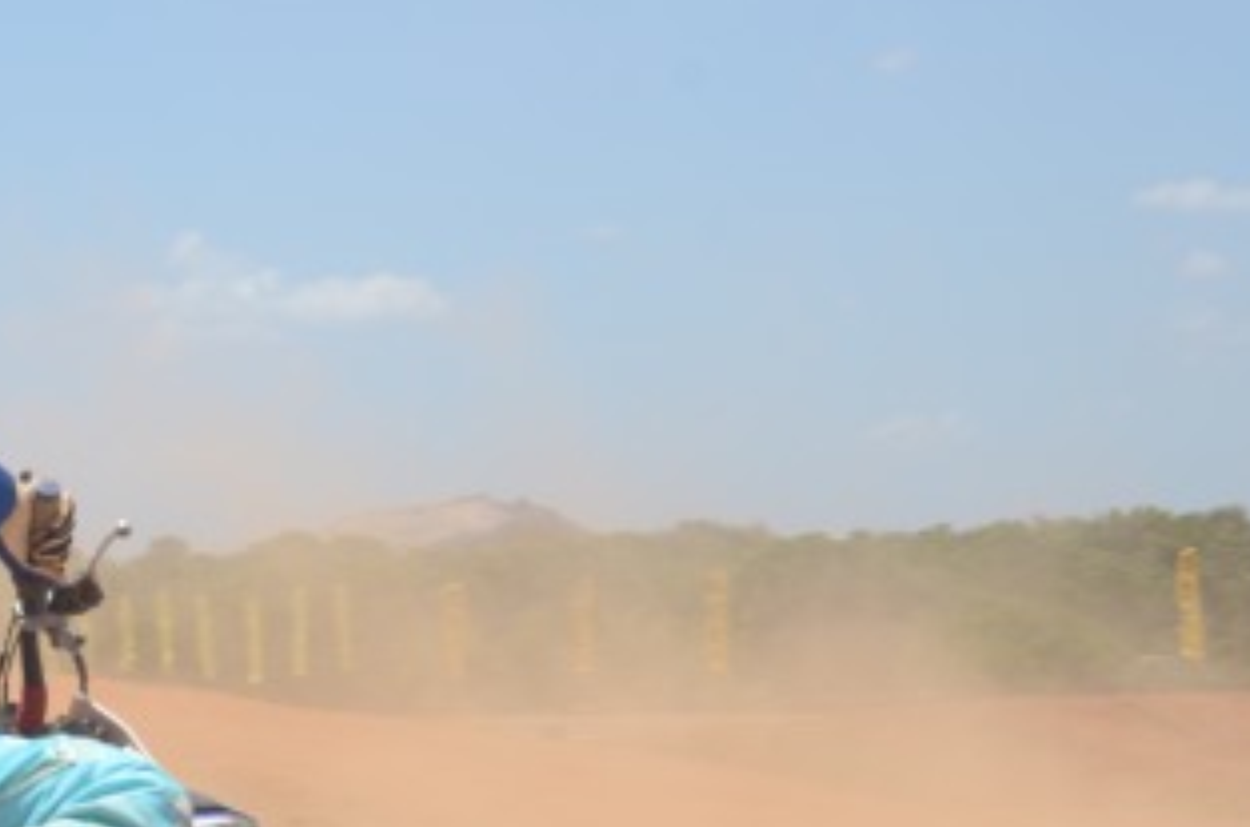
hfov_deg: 14.8
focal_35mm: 138
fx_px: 4780
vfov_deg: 9.8
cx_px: 200
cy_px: 765
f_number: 8
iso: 200
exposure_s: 1/500
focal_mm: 48
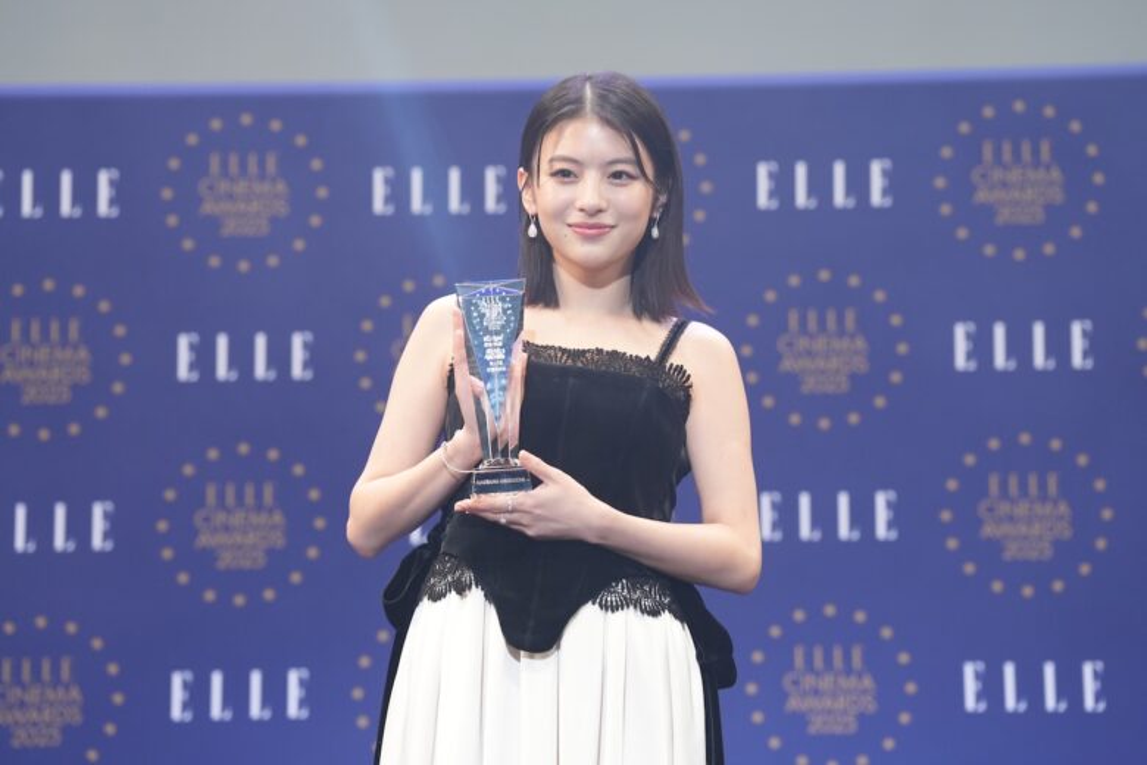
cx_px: 574
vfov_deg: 9.3
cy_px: 382
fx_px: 4683
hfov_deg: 14.0
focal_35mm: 147
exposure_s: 1/200
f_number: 4
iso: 1600
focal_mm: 147
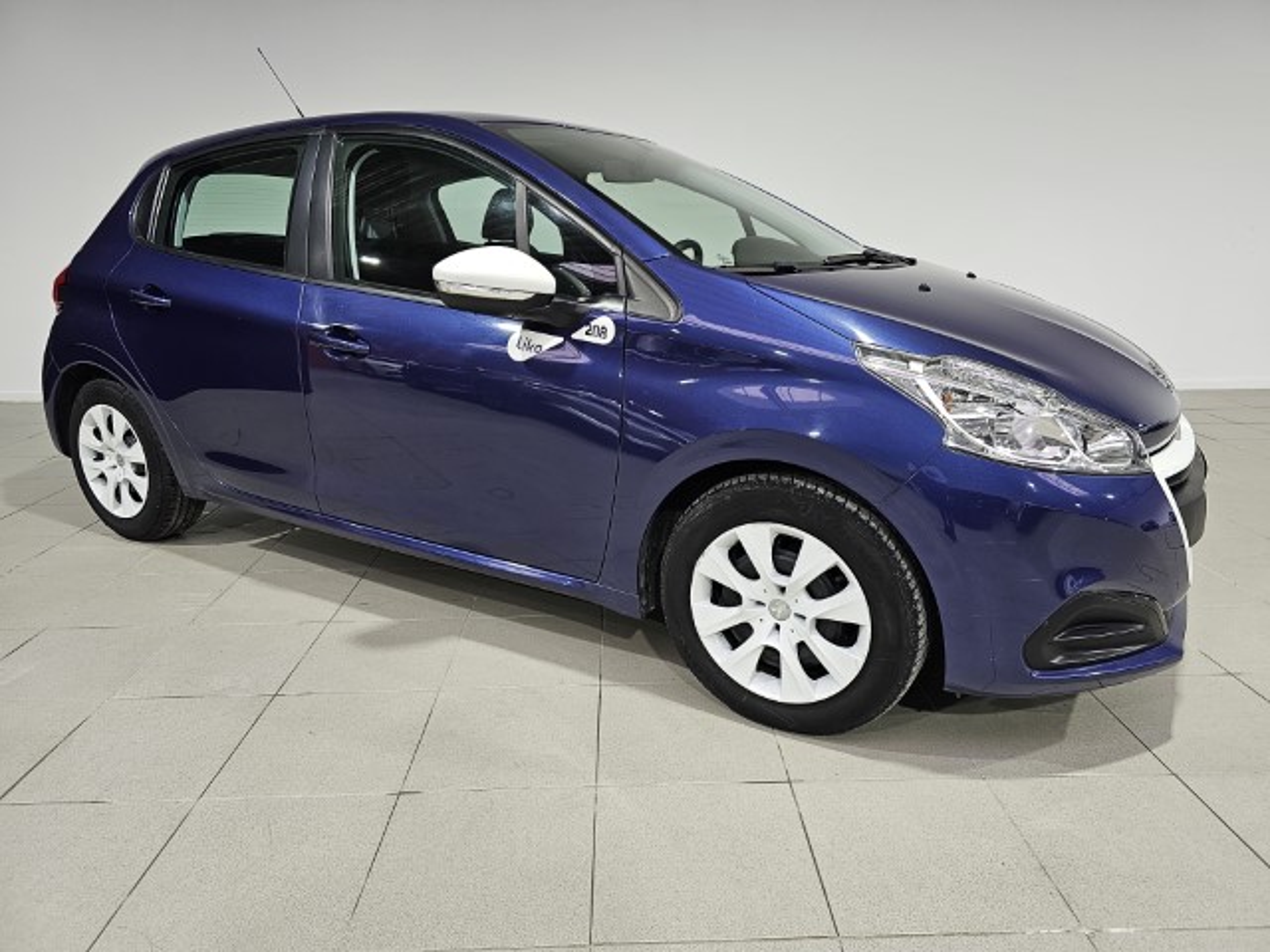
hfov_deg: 73.9
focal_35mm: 23
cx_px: 635
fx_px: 844
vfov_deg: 58.9
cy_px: 476
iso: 160
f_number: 1.7
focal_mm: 6.3
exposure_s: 1/180
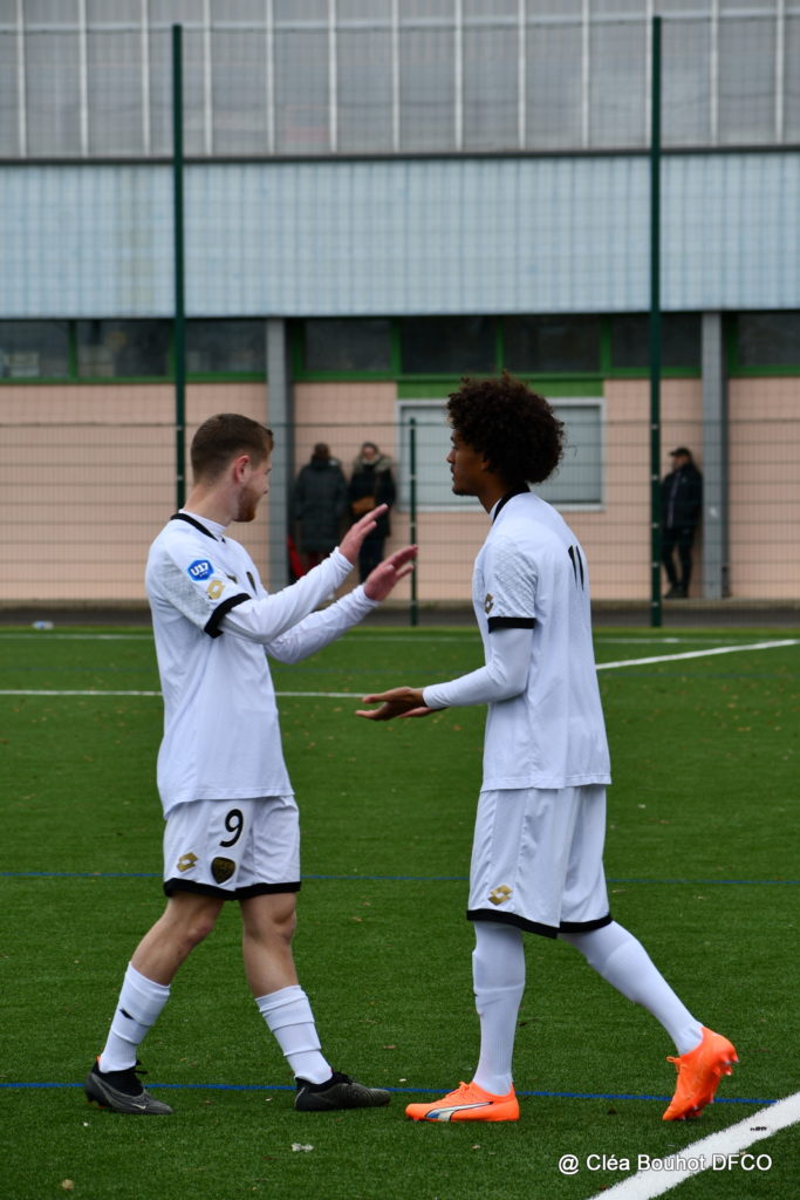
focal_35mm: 202
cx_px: 400
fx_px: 6731
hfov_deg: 6.8
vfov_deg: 10.2
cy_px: 600
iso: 140
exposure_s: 1/250
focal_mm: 135
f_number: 8
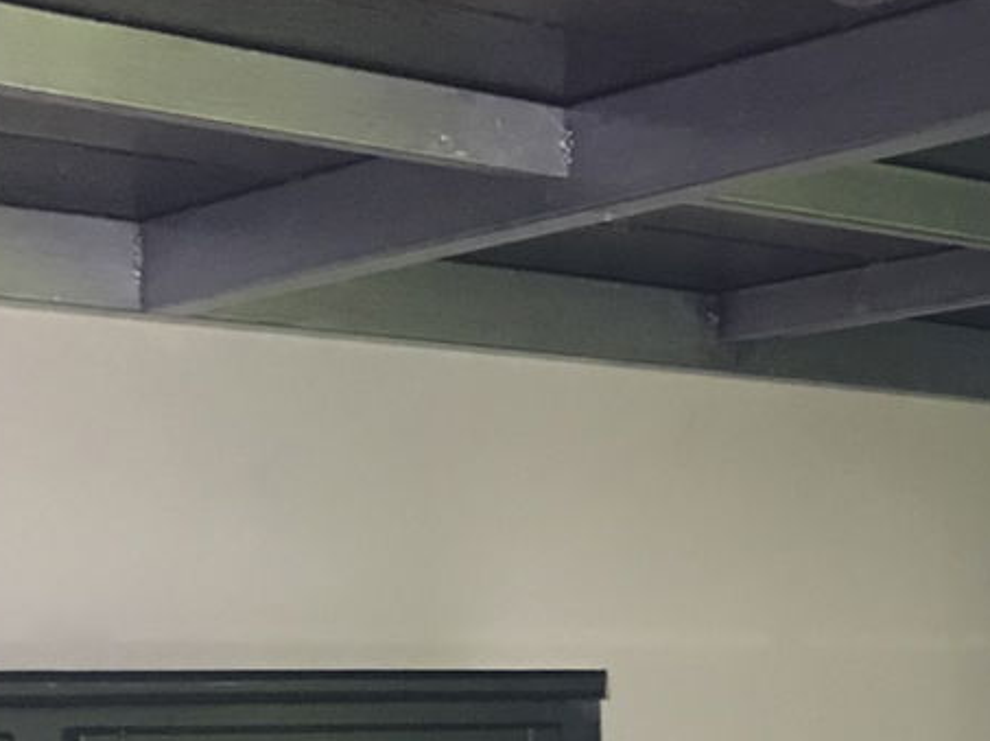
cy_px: 918
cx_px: 1298
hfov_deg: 18.4
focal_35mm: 99
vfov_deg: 14.4
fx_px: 2829
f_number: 1.8
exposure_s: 1/12
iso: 100
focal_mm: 3.99
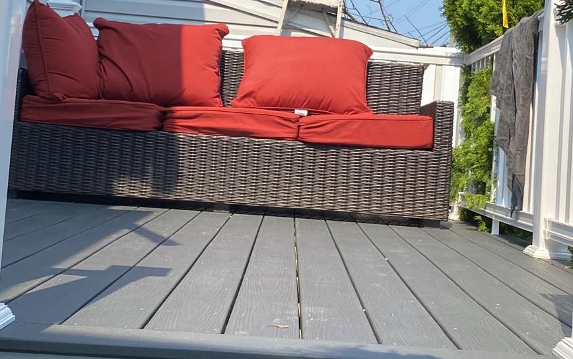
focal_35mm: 65
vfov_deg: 19.9
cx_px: 311
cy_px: 100
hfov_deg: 31.5
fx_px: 1015
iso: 32
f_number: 1.8
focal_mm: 4.25
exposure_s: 1/1754
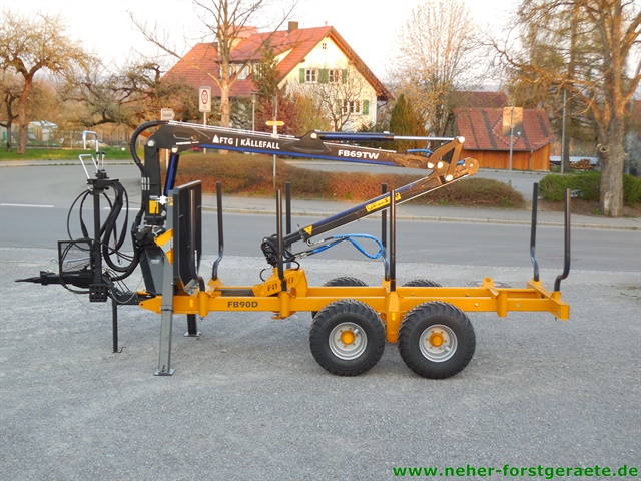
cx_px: 320
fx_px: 981
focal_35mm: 53
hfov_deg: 36.2
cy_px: 240
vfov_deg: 27.5
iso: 125
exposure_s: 1/80
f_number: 4
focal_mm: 9.4
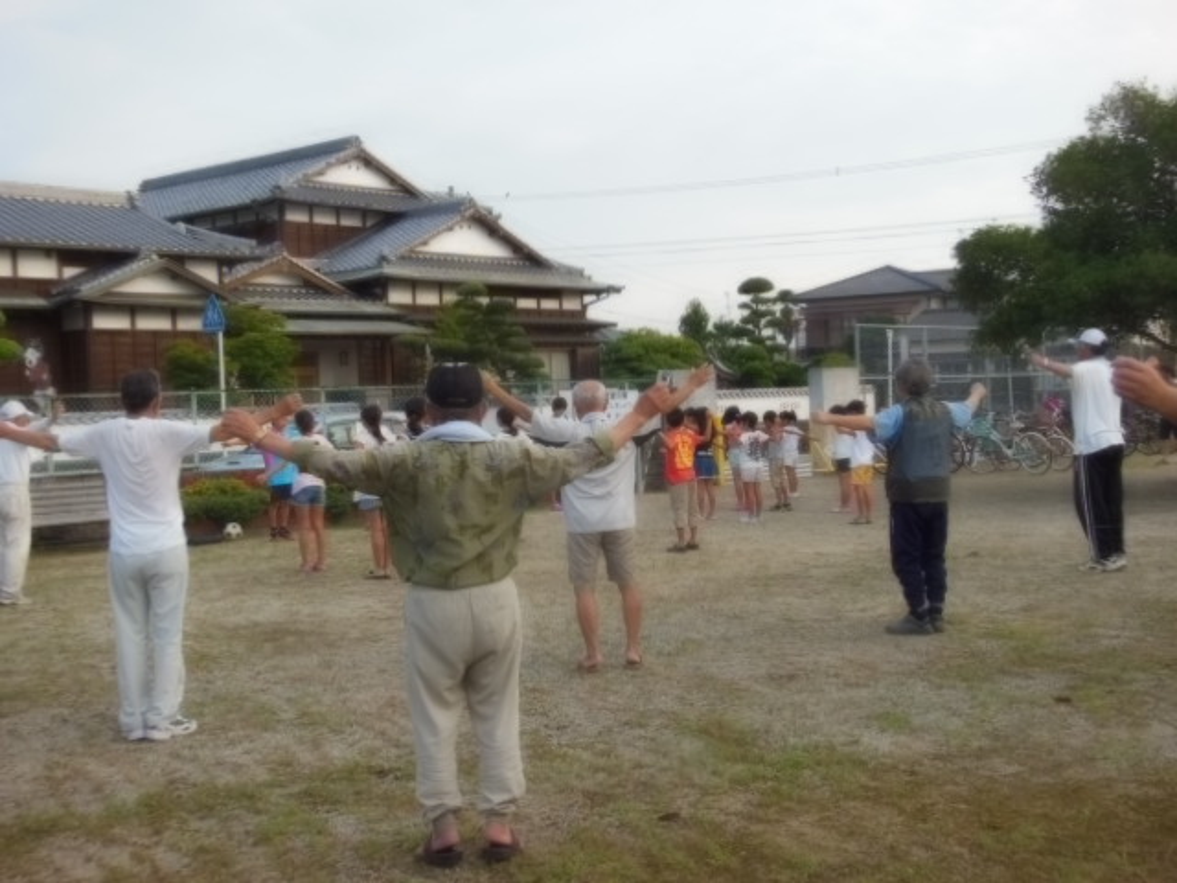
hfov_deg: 42.1
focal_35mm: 45
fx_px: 1530
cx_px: 588
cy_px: 442
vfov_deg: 32.2
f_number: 4.4
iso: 125
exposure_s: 1/160
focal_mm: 8
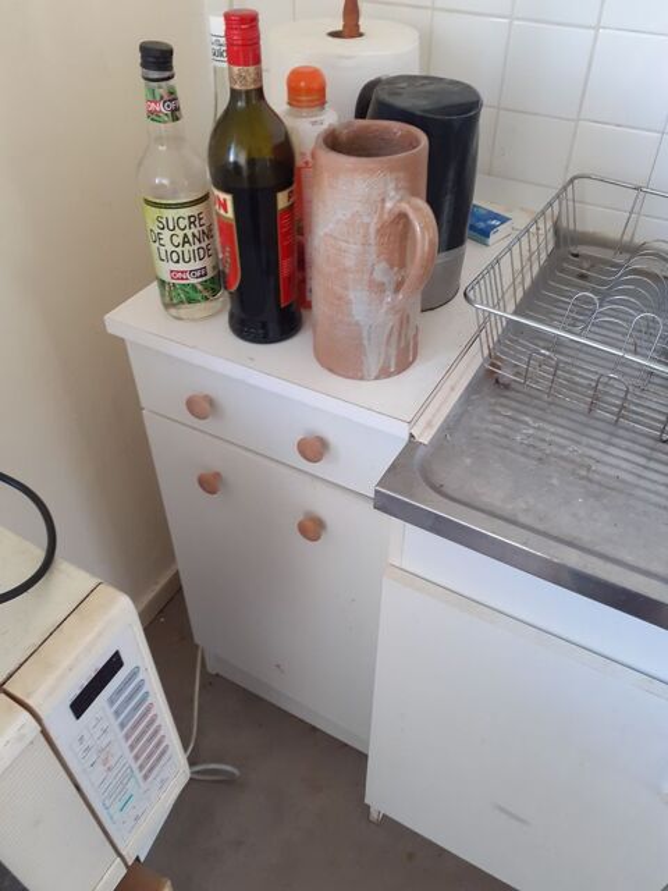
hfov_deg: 51.4
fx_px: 695
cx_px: 334
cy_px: 446
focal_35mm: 27
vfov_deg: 65.3
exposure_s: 1/50
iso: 100
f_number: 1.9
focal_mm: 3.6
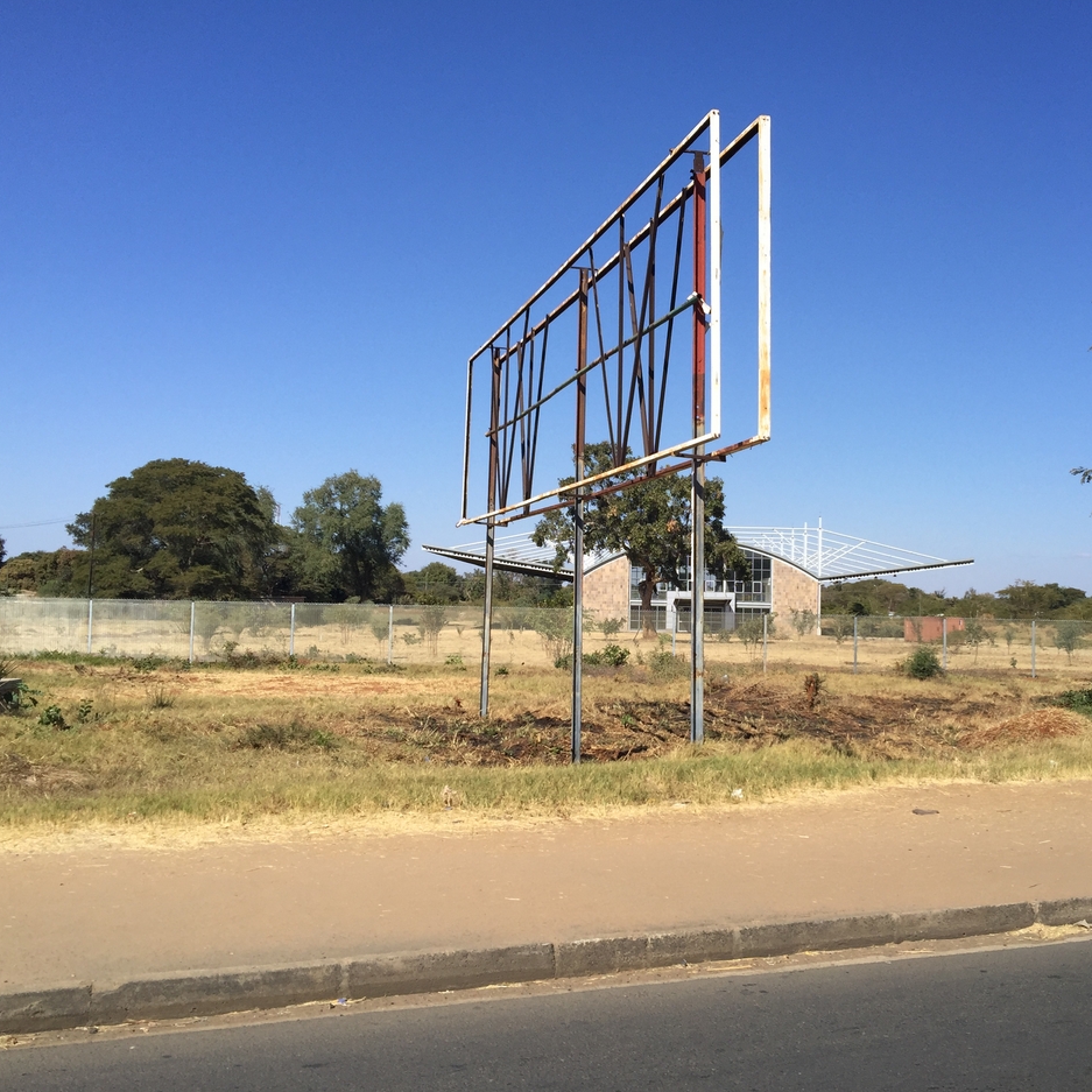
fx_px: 1249
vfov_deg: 47.2
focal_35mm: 35
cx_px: 698
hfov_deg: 46.7
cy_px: 558
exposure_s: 1/471
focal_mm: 4.15
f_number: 2.2
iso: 32
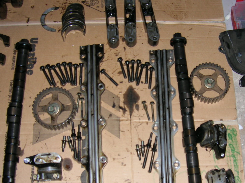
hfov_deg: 37.3
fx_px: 361
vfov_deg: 28.4
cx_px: 149
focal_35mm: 51
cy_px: 118
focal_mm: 5.7
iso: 50
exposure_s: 1/60.1
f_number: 2.9
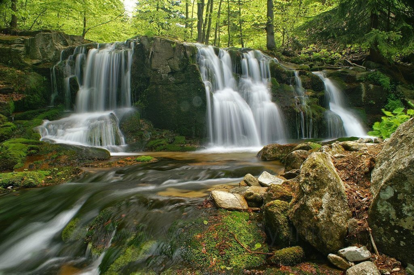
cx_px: 207
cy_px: 138
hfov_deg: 67.4
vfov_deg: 47.9
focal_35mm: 27
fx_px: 310
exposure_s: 1.6
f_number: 20
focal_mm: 18
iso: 100
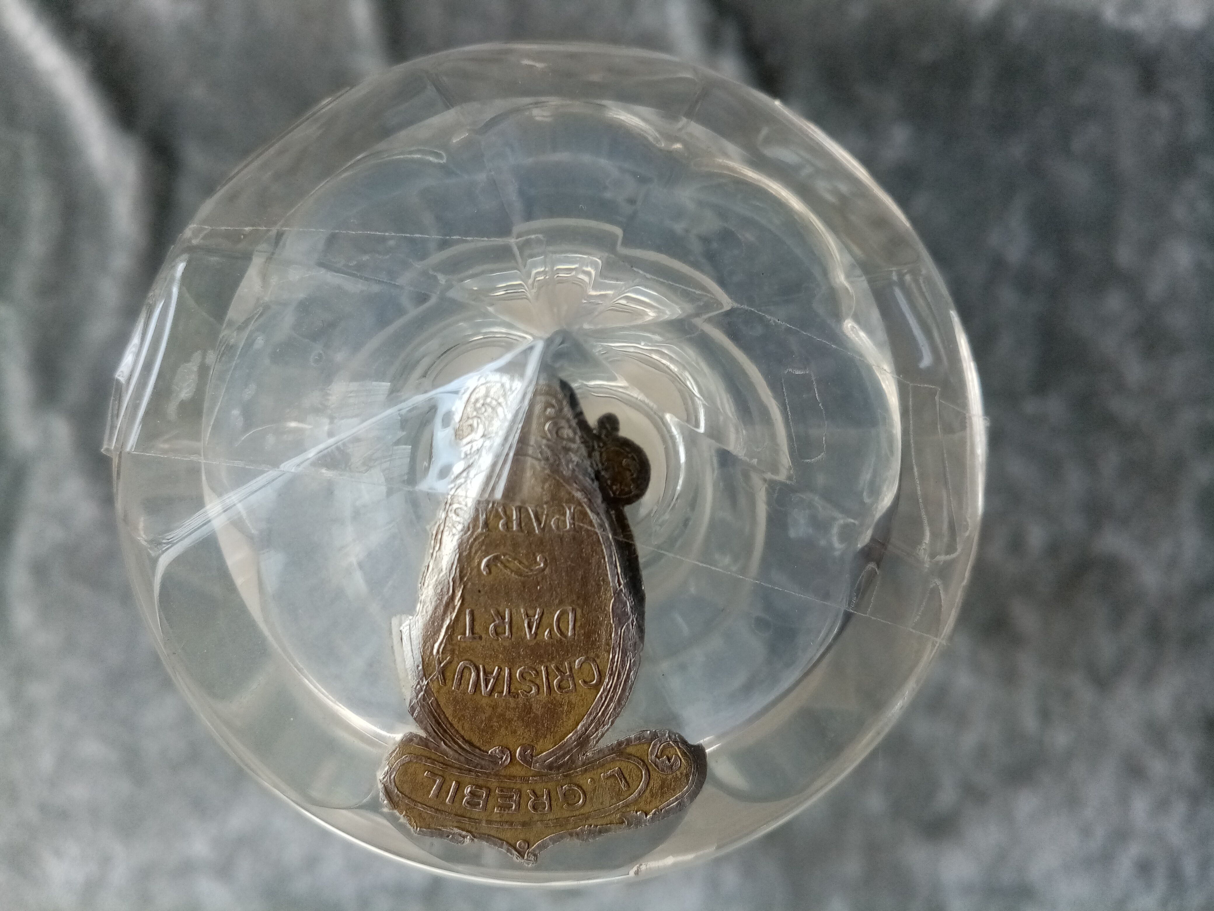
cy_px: 456
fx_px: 912
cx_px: 607
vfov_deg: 53.1
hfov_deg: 67.3
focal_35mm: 26
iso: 106
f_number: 1.8
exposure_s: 1/123
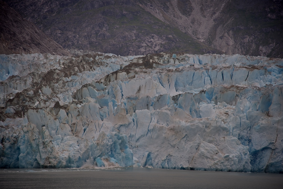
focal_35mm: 120
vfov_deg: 11.4
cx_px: 142
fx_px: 943
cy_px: 94
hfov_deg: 17.1
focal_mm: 120
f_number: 4
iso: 125
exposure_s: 1/250
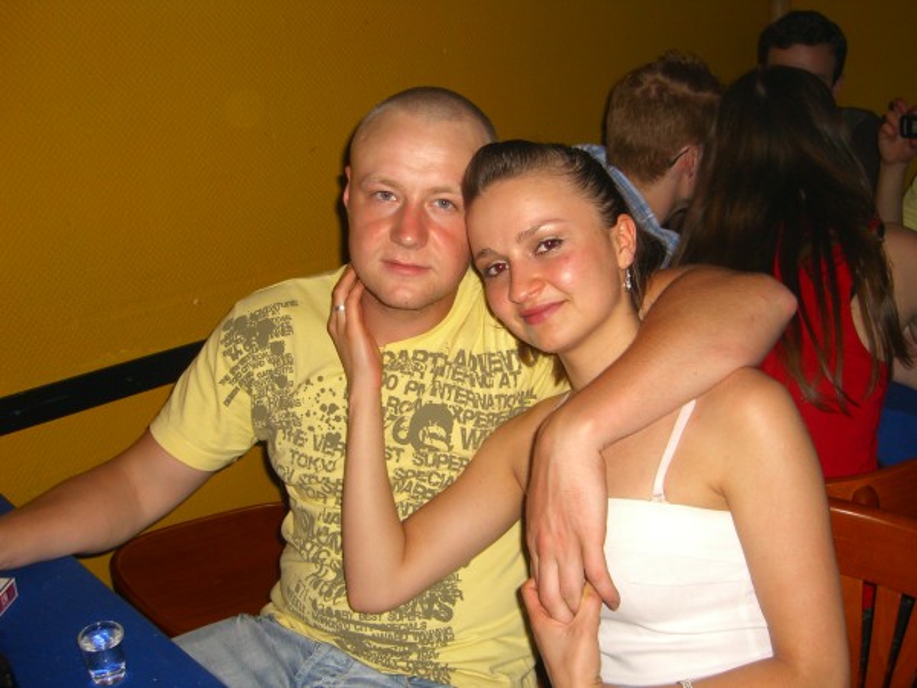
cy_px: 344
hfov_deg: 49.0
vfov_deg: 37.7
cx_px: 458
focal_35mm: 38
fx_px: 1007
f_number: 2.8
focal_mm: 7.9
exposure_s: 1/60
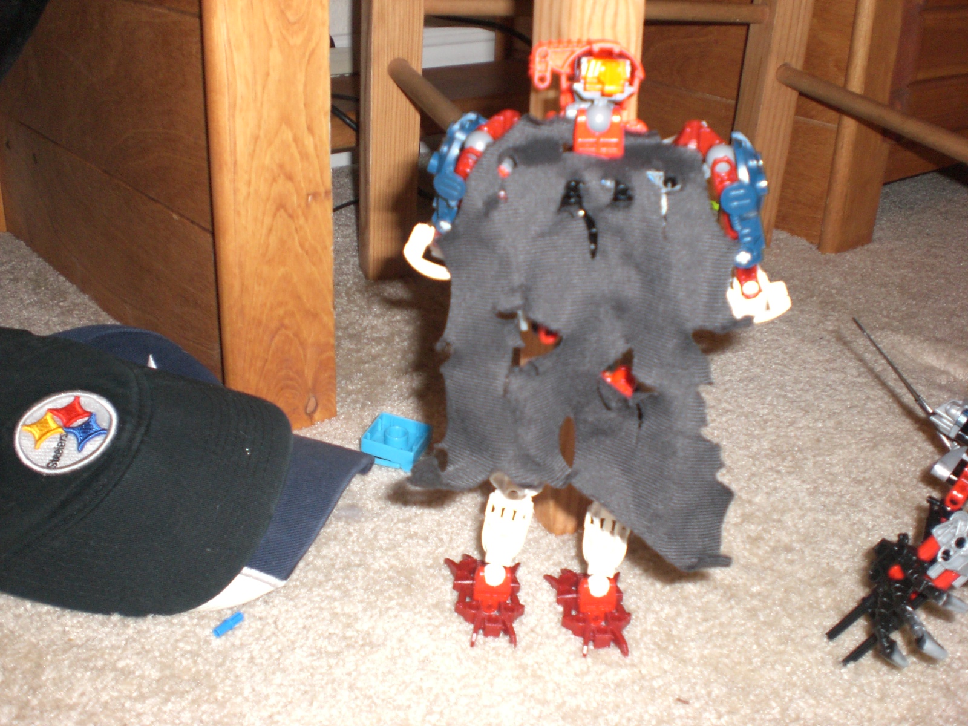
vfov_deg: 37.7
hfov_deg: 49.0
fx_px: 1063
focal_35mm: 38
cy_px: 363
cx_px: 484
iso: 200
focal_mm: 6.3
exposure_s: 1/60
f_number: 3.1
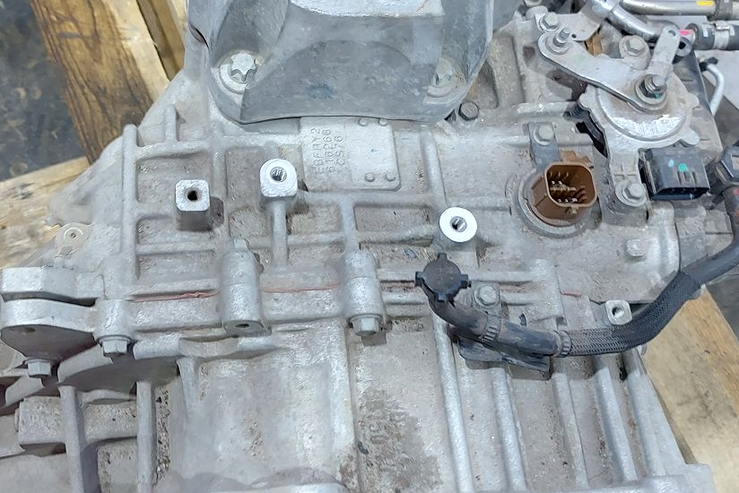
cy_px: 180
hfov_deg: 46.0
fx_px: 862
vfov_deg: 31.8
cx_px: 285
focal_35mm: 42
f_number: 1.8
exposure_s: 1/33
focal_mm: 5.23
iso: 320
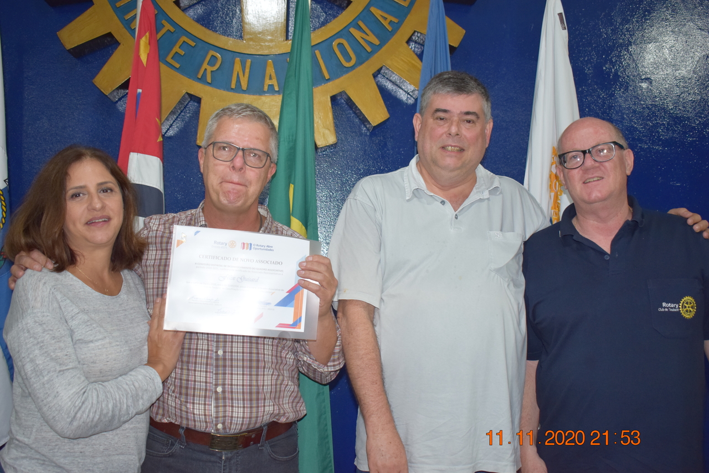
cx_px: 354
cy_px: 236
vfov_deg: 33.0
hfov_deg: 47.9
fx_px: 798
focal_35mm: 40
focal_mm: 27
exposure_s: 1/60
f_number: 4
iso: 1100
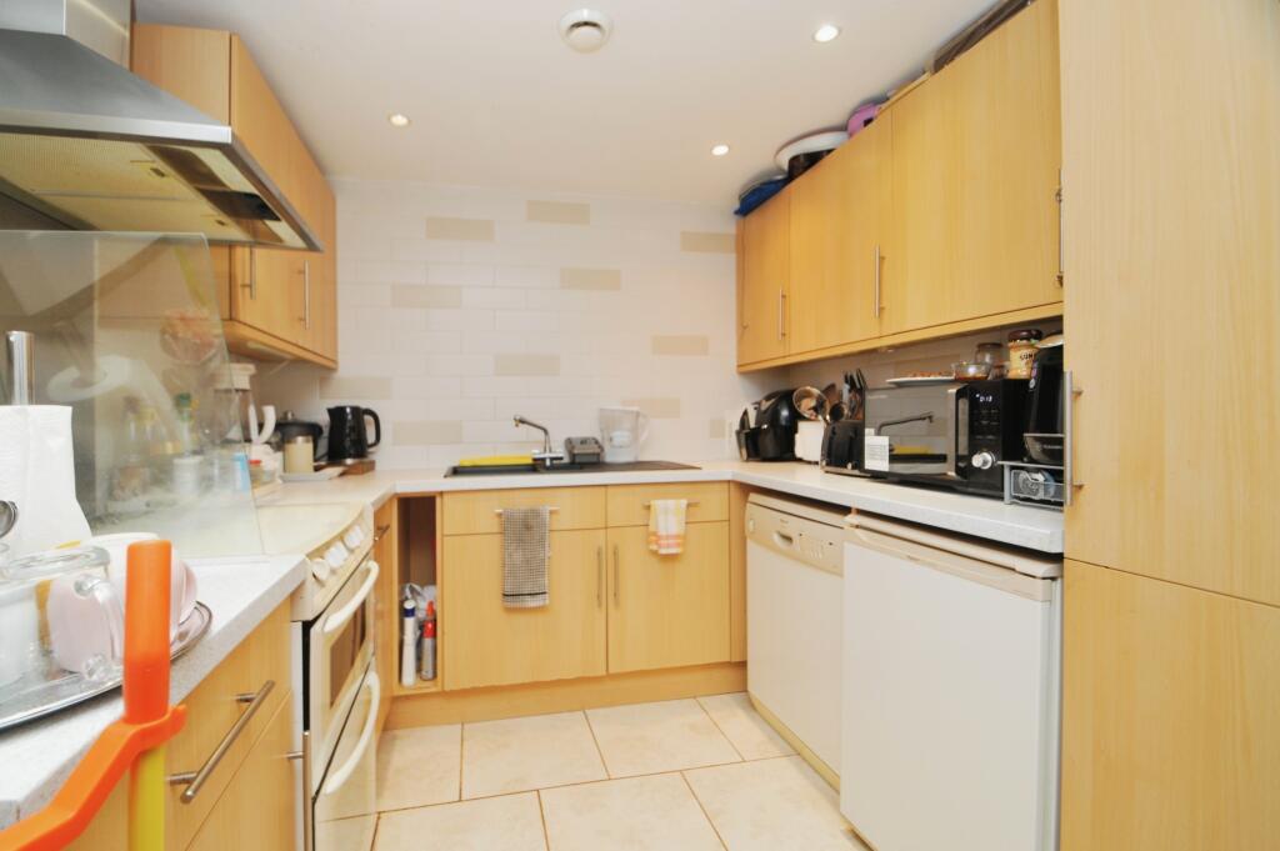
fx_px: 533
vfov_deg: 77.2
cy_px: 426
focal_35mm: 15
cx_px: 640
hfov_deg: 100.4
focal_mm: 10
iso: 320
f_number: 5.6
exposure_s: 1/30
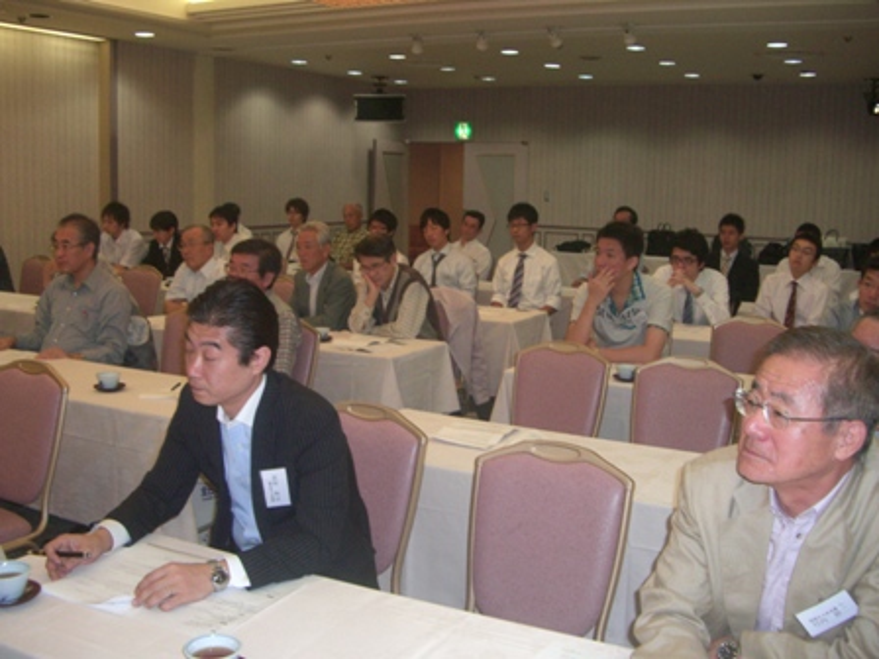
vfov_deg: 37.7
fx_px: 965
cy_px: 330
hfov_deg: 49.0
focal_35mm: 38
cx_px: 440
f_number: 2.8
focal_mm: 7.9
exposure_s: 1/60
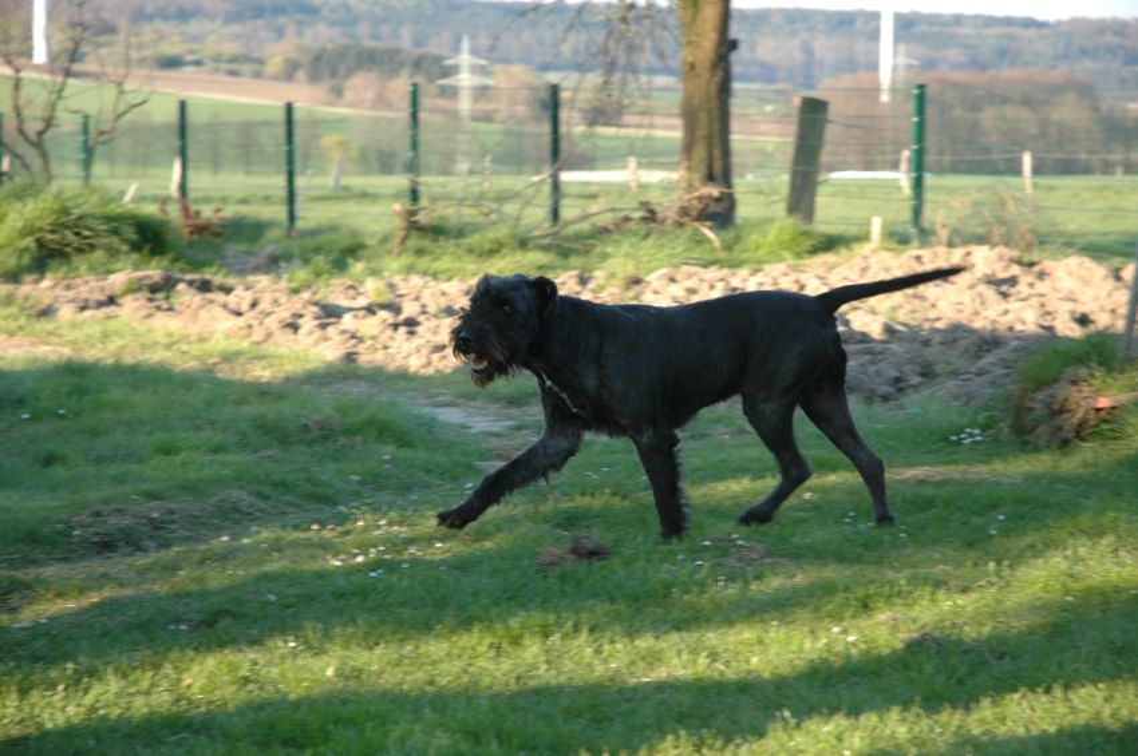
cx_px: 569
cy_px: 378
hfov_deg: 19.5
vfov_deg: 13.0
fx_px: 3316
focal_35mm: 105
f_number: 5.6
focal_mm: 70
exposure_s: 1/125
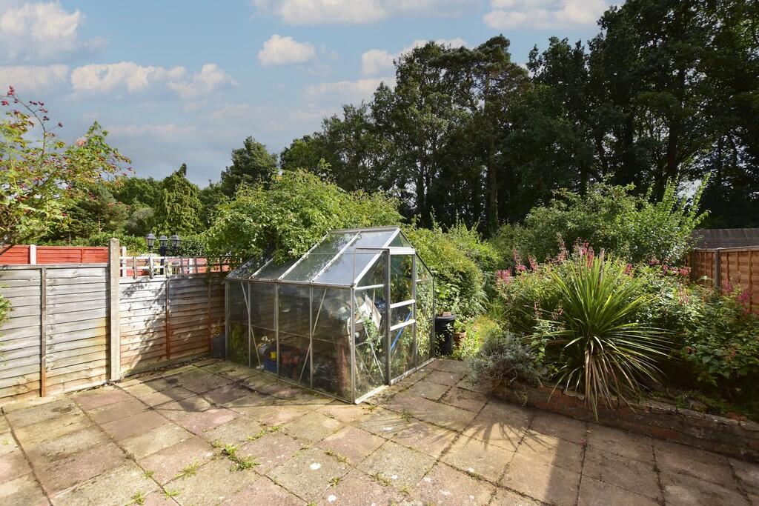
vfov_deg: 77.3
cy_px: 253
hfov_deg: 100.4
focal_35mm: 15
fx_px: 316
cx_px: 380
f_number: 8
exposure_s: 1/800
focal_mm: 10
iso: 640
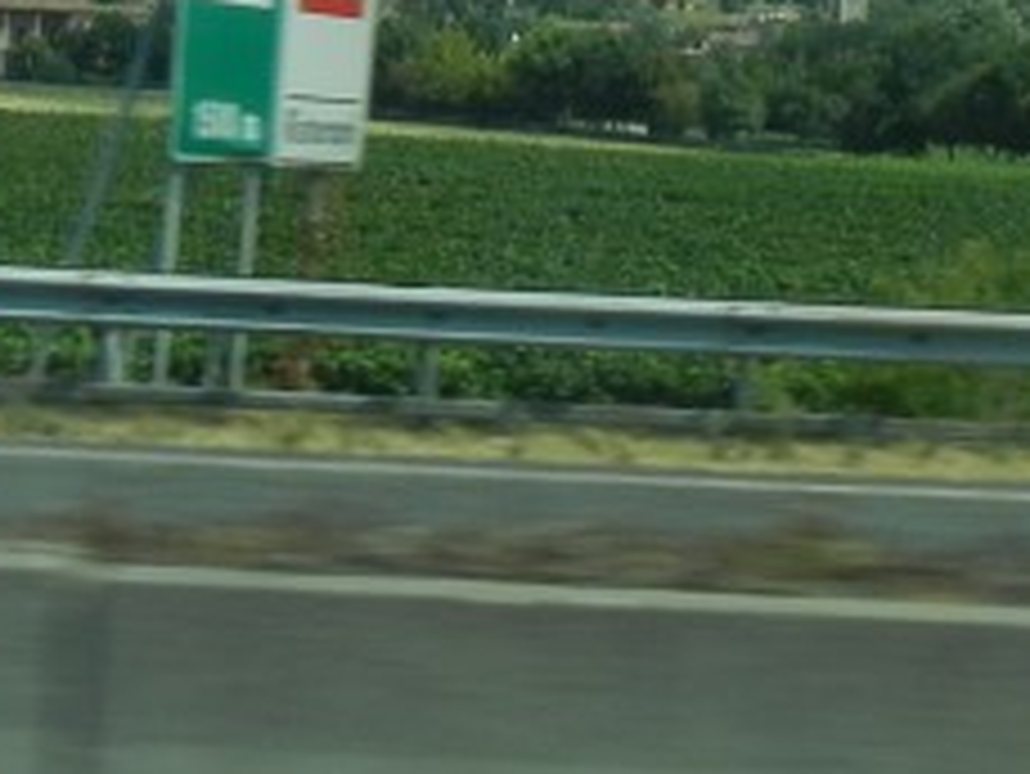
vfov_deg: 10.8
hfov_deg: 14.5
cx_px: 1017
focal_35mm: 134
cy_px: -225
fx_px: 3989
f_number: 7
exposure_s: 1/425
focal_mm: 5.4
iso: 160
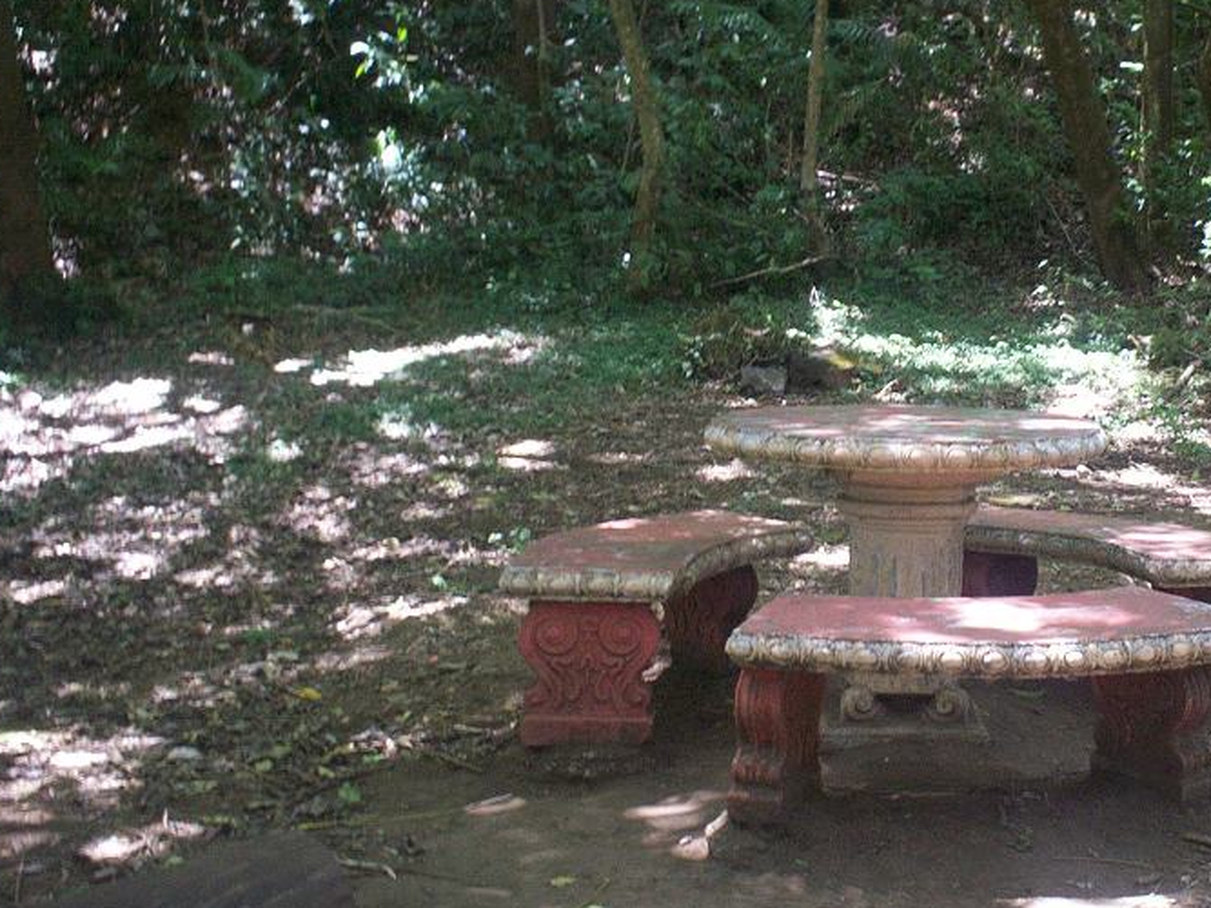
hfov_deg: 33.6
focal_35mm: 56
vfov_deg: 26.0
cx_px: 914
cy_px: 316
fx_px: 1959
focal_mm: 6
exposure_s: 1/16
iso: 140
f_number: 4.5
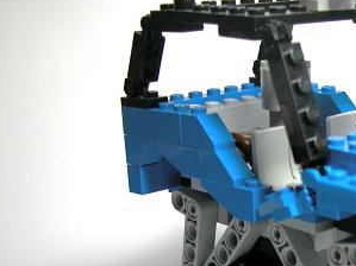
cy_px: 230
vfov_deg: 16.2
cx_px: 331
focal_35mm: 90
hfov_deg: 21.2
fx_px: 925
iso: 100
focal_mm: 10.7
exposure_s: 1/63.1
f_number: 2.9
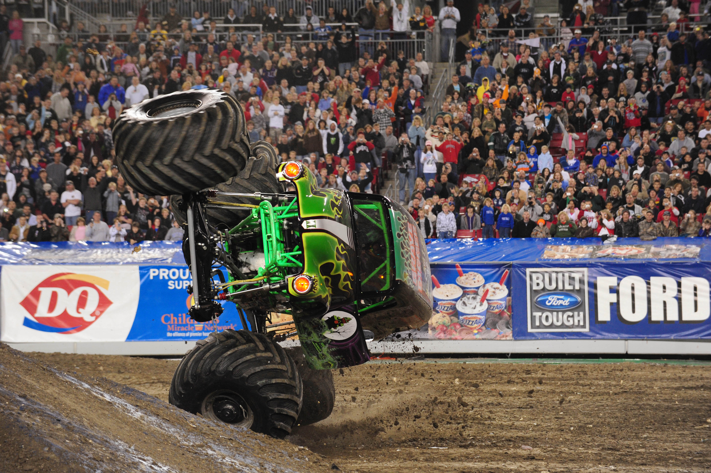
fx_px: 3947
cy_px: 236
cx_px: 356
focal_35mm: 200
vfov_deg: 6.9
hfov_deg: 10.3
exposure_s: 1/500
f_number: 4
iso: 1600
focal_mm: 200
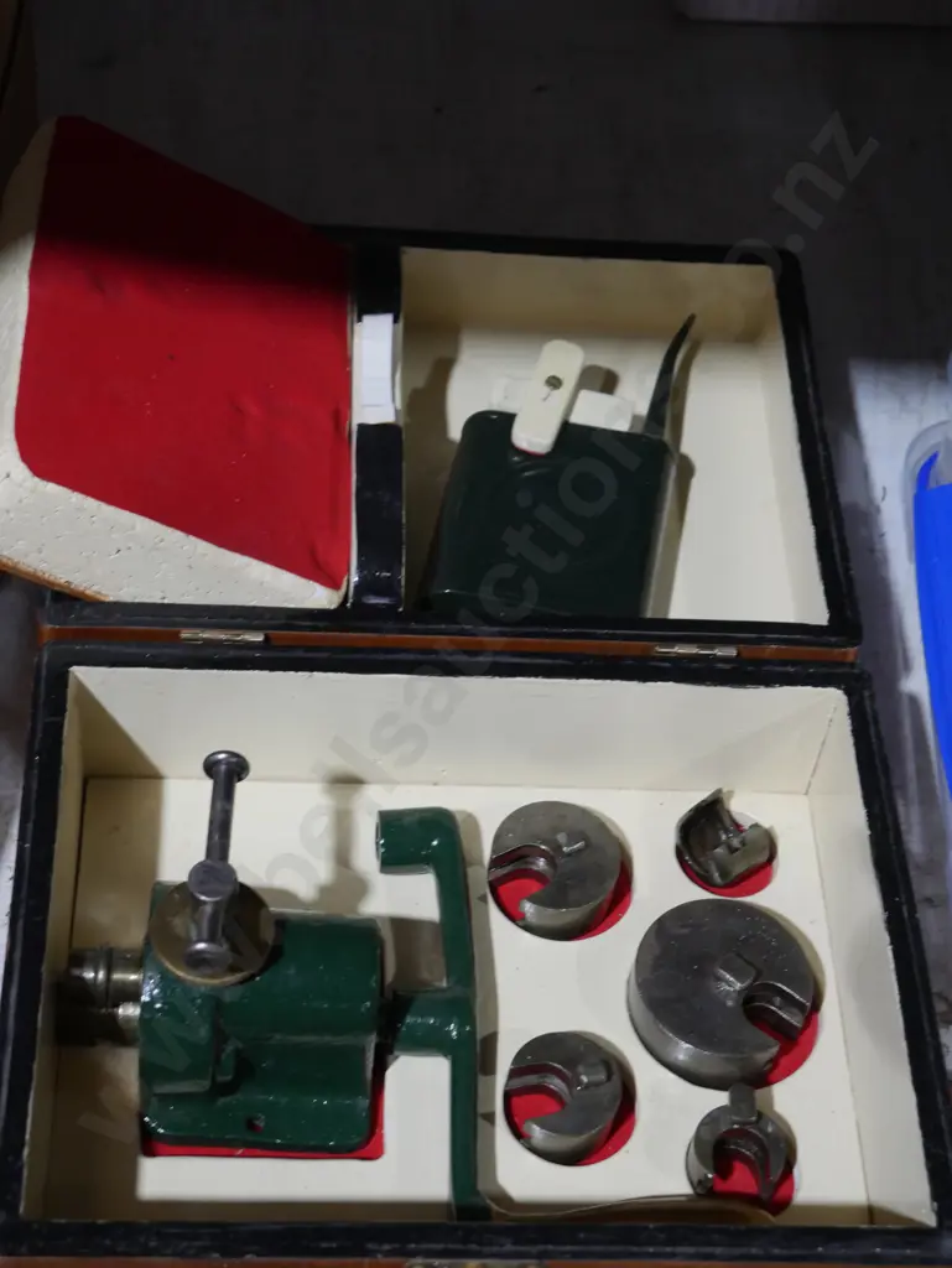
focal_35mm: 62
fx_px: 2272
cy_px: 634
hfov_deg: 23.7
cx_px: 476
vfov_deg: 31.2
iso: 1250
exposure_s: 1/80
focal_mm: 31
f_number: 6.3
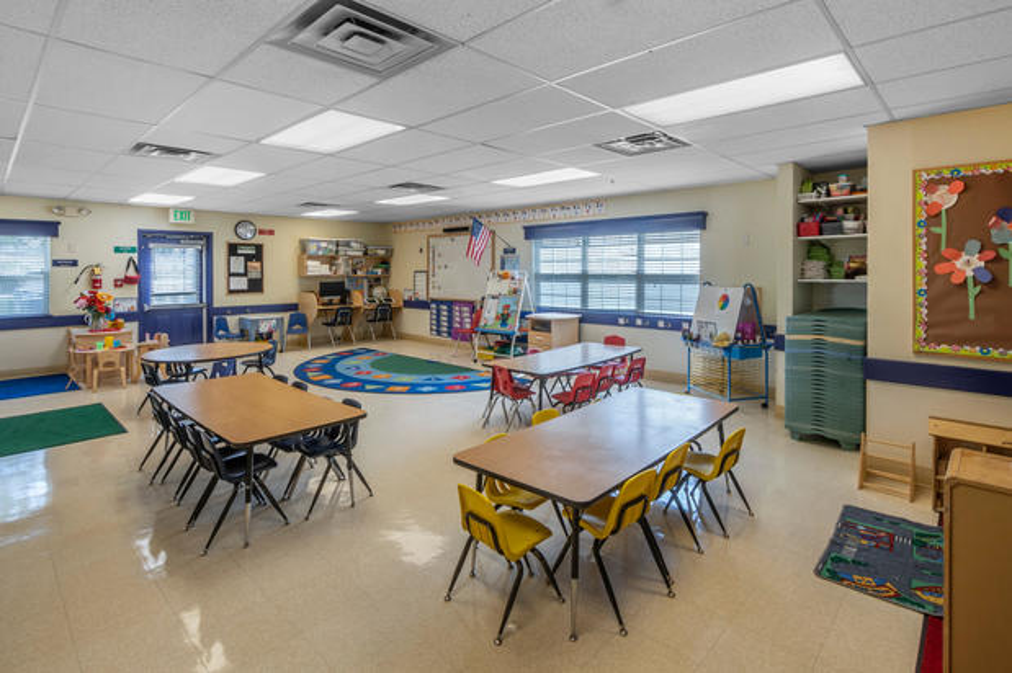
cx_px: 506
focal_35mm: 15
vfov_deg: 77.3
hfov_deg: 100.4
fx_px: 421
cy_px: 336
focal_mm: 10
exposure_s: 1/20
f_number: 11
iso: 200
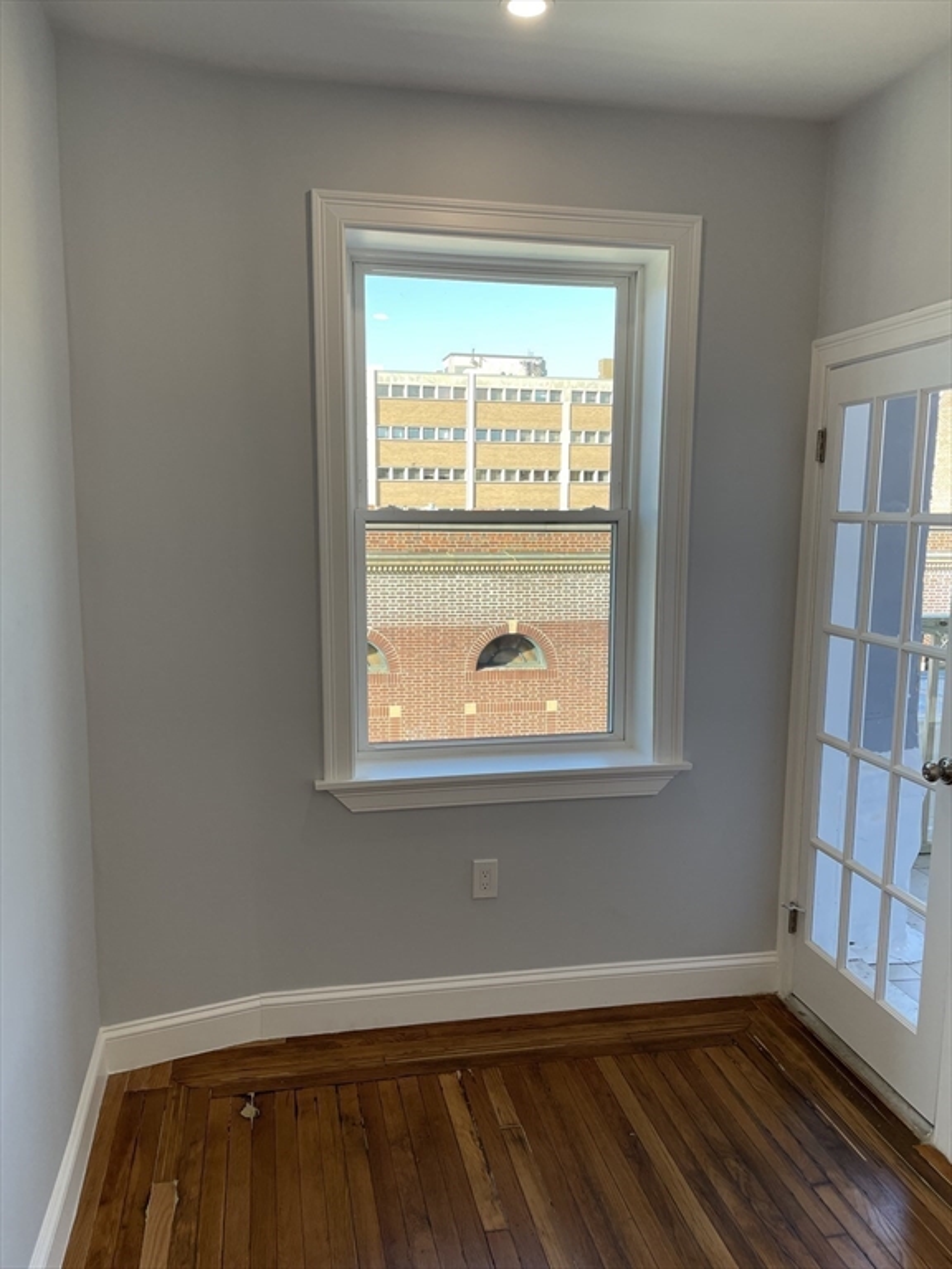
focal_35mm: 26
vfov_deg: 67.3
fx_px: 953
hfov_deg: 53.1
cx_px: 476
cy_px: 634
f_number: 1.6
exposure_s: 1/156
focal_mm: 4.2
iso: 32
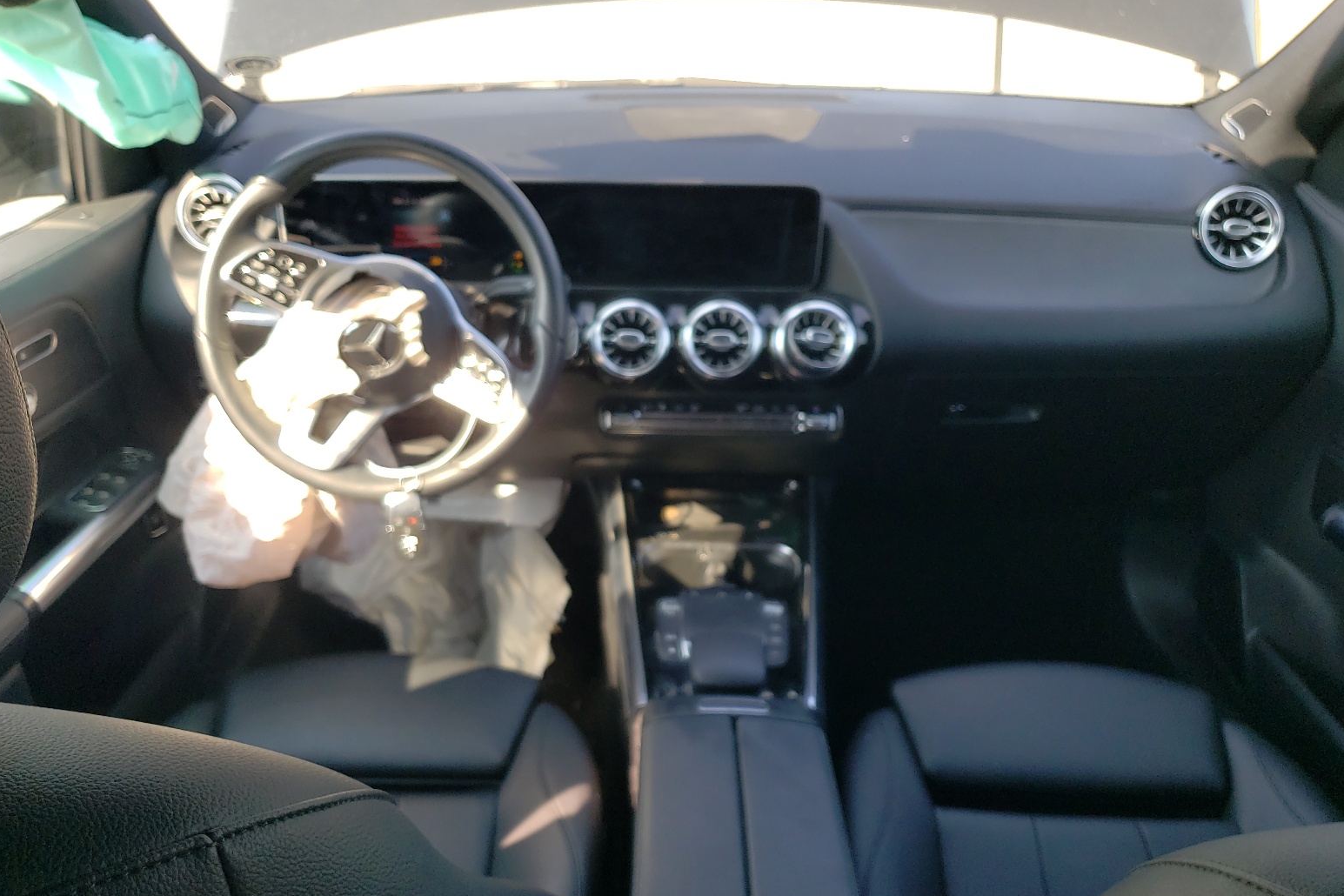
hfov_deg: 65.5
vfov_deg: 46.4
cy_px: 478
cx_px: 663
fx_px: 1045
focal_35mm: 28
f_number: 1.5
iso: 50
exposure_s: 1/256
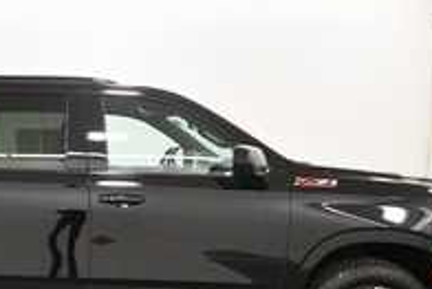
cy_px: 237
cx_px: 57
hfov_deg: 38.1
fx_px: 588
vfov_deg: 27.0
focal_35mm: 49
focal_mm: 16
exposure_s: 1/125
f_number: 5.3
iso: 1250
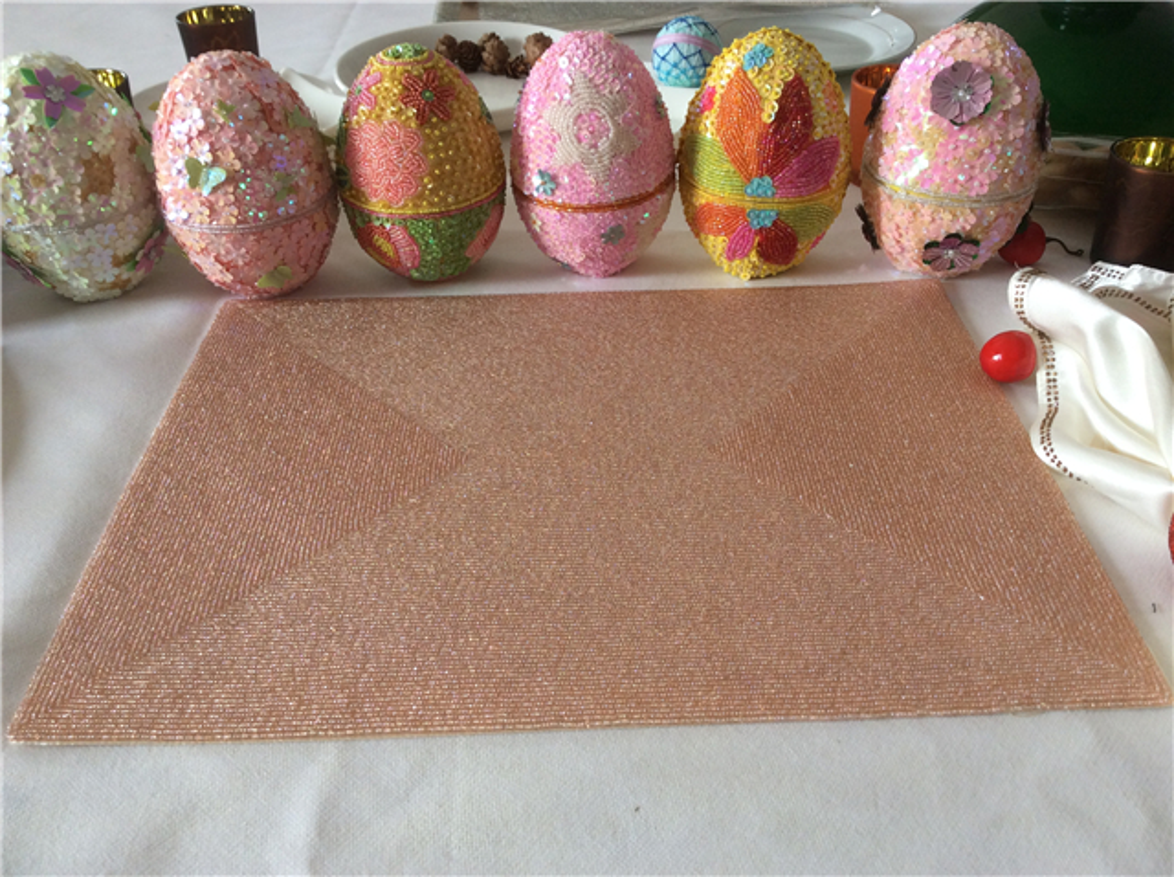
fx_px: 1084
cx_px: 587
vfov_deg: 44.1
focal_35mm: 32
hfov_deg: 56.9
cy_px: 438
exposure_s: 1/50
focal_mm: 3.3
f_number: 2.4
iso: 40
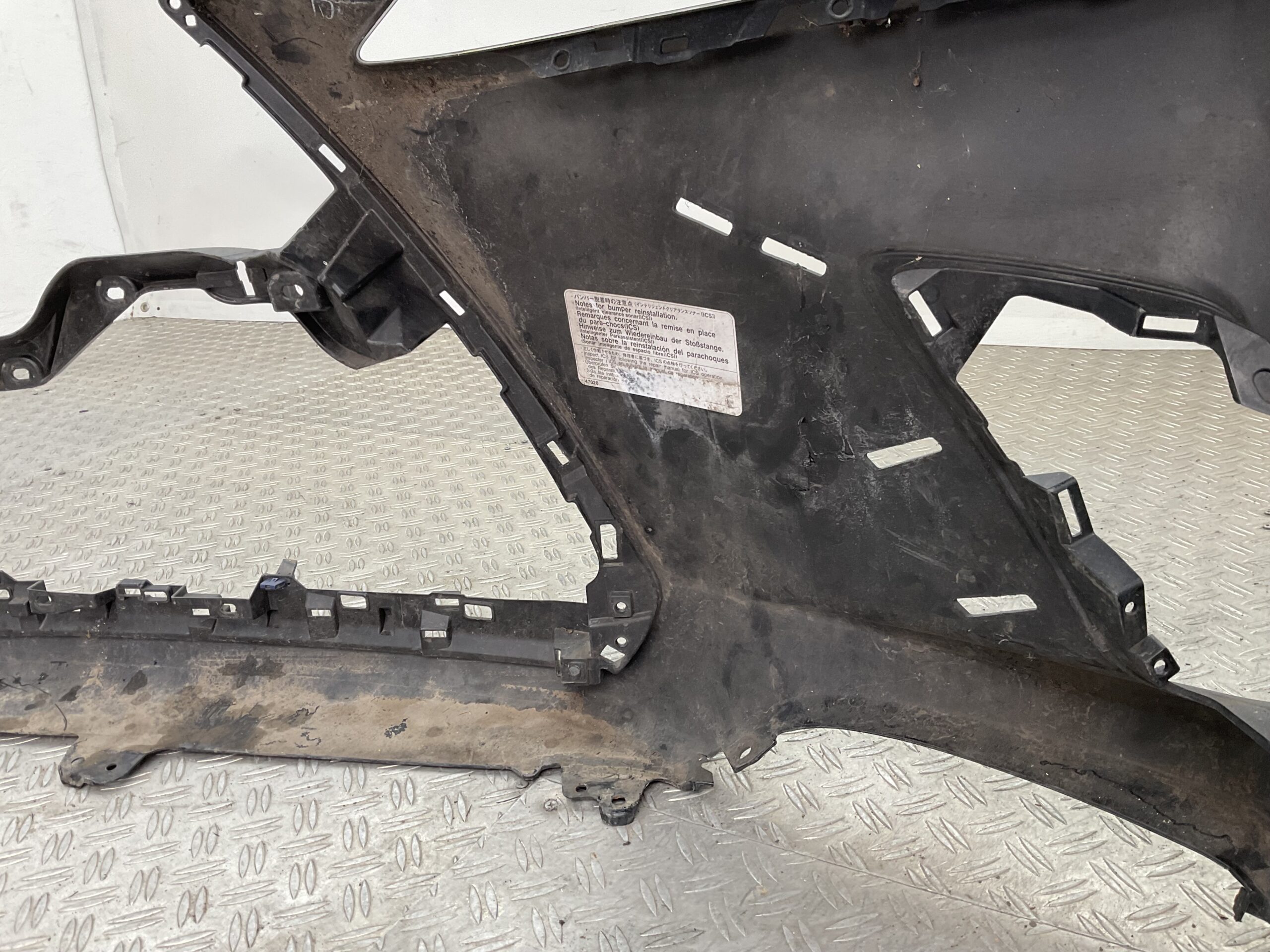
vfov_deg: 48.2
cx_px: 635
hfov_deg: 61.7
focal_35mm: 29
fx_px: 1064
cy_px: 476
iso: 40
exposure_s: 1/120
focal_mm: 3
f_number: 1.8
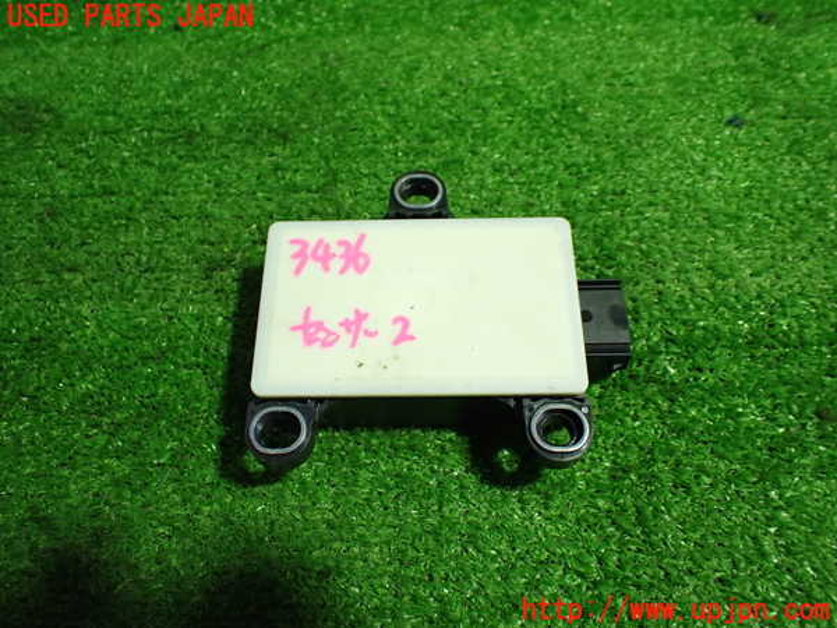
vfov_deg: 46.8
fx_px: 725
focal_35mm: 30
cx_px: 418
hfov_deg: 60.0
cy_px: 314
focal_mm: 5.4
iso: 640
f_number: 2.3
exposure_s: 1/125
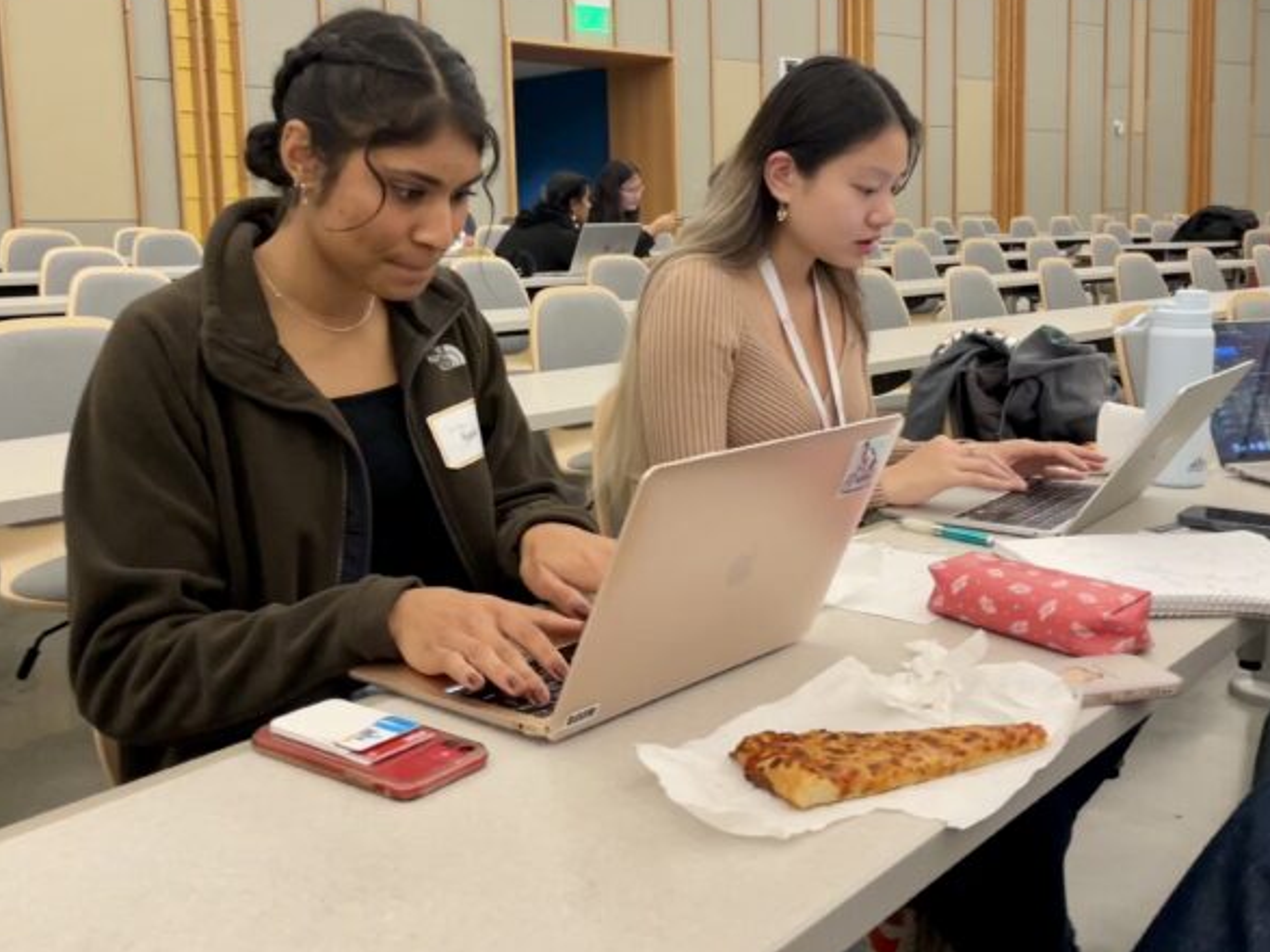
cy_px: 383
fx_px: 1247
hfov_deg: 53.9
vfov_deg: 41.6
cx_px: 688
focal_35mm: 34
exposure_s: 1/50
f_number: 1.6
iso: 160
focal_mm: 4.2
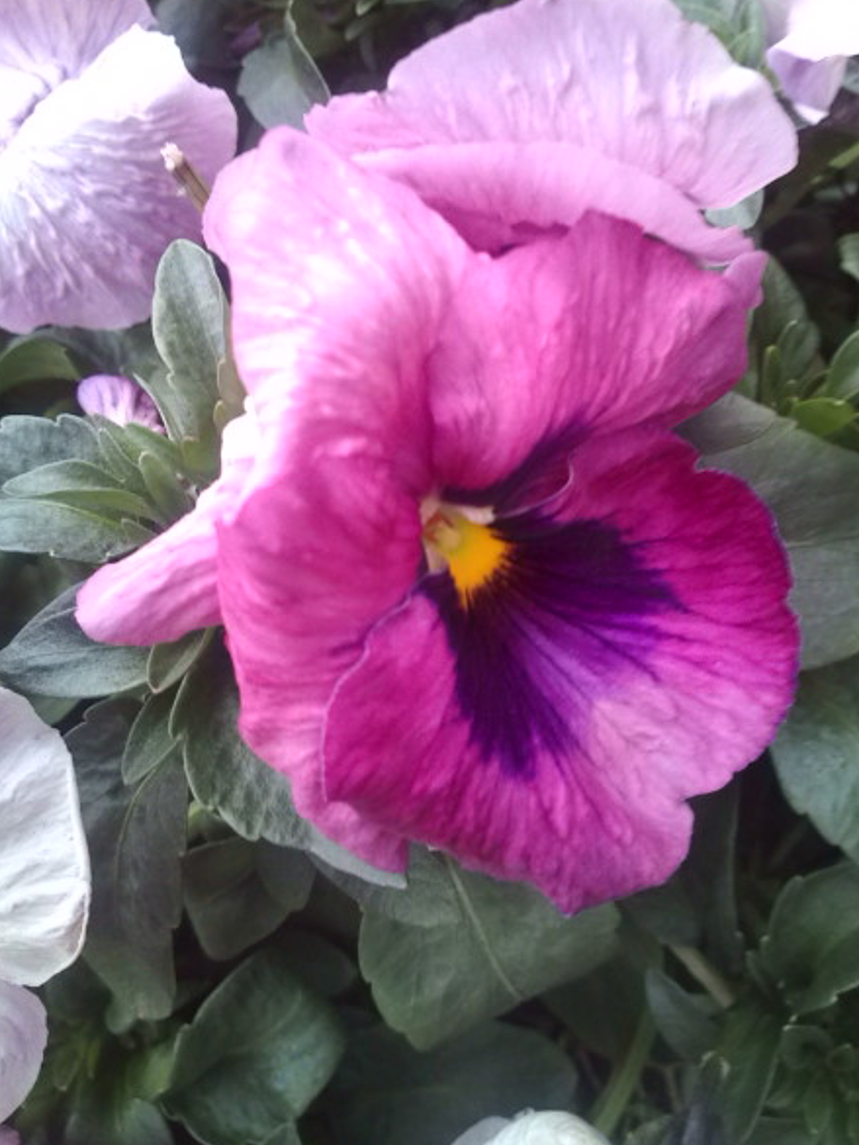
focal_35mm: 35
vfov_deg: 52.6
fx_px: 1158
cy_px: 536
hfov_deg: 40.7
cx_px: 442
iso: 81
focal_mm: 3.3
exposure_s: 1/20
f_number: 2.8
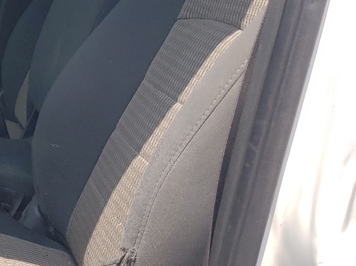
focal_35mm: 81
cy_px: 104
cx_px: -82
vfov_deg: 18.2
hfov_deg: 22.1
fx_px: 833
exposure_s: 1/1429
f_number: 1.5
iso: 50
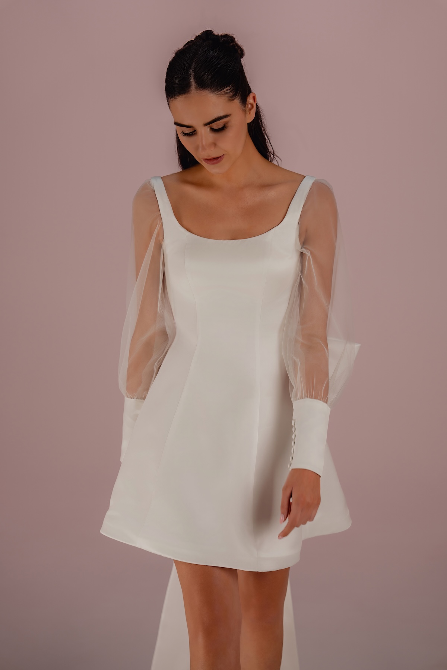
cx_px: 224
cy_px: 335
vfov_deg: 28.8
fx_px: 1304
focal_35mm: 70
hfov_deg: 19.5
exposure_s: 1/250
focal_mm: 70
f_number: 2.8
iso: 100
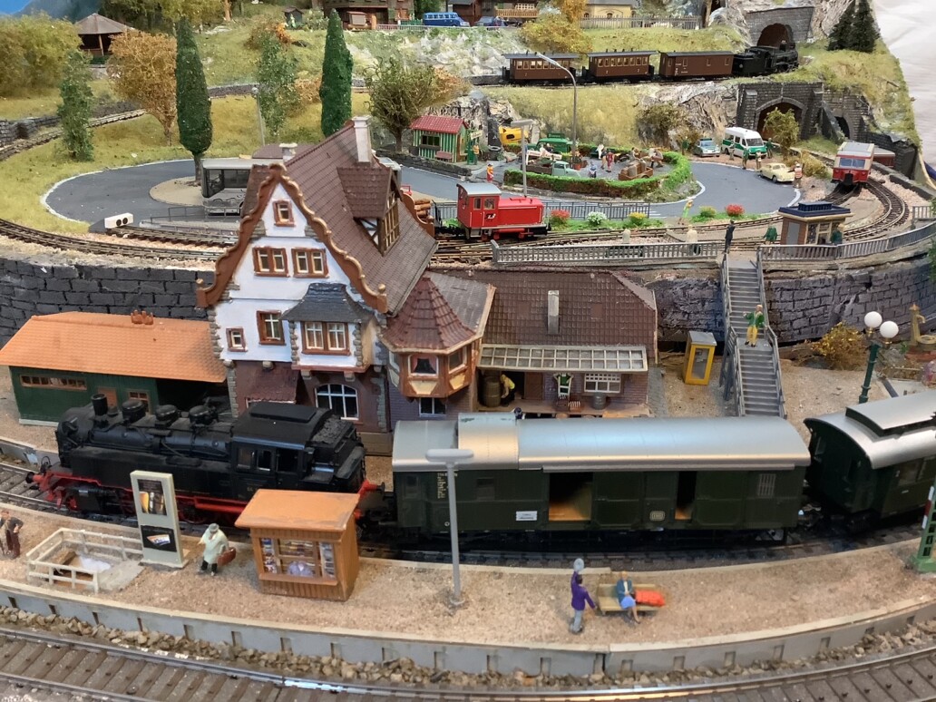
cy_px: 351
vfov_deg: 45.4
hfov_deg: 58.4
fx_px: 838
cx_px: 468
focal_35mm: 31
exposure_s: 1/33
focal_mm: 3.3
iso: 320
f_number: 2.4
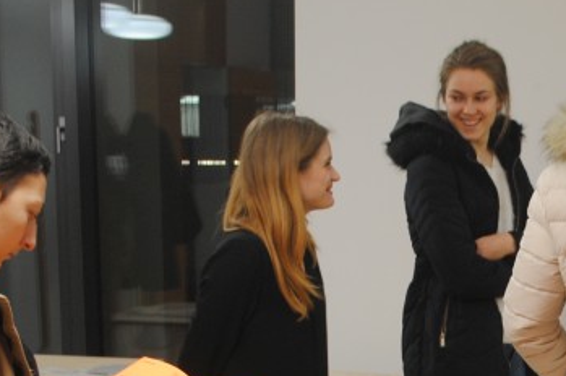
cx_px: 579
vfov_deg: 13.7
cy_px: 432
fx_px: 1524
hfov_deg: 20.3
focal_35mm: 97
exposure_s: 1/30
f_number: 4
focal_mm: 22
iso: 250
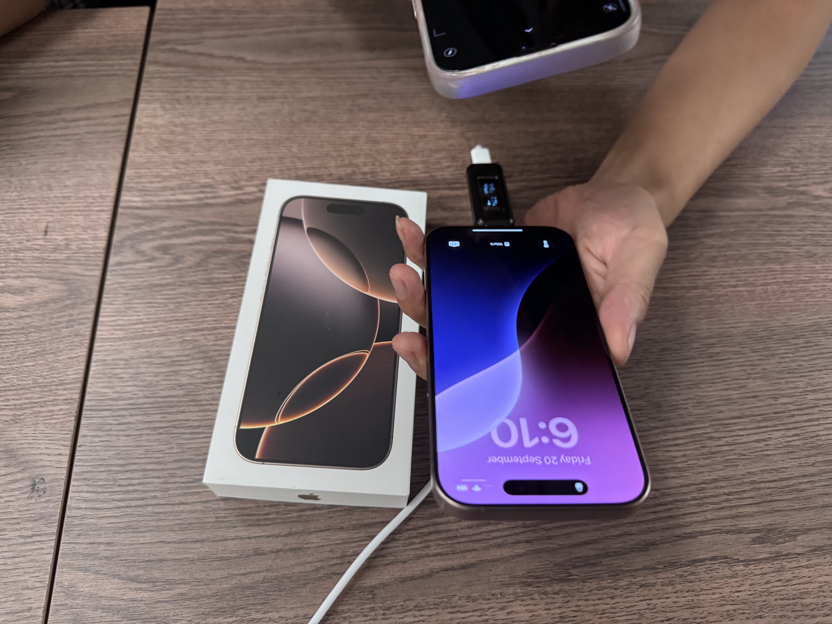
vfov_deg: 56.8
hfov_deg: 71.6
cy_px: 312
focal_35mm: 24
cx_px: 416
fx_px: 577
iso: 500
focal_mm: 6.76
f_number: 1.78
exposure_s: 1/60
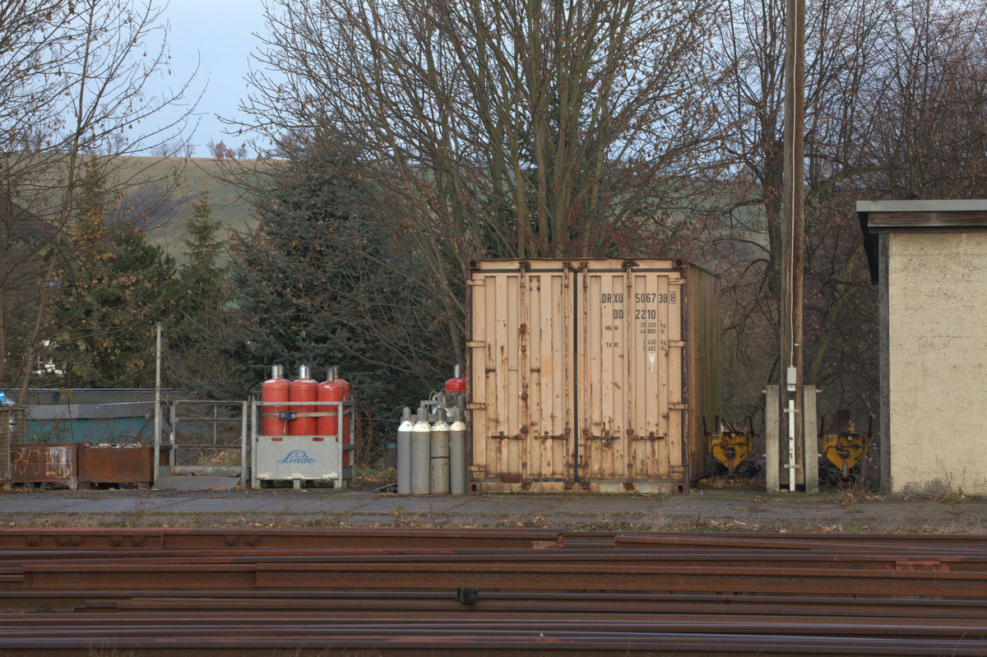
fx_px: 3590
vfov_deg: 10.5
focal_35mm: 131
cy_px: 328
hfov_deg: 15.7
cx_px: 494
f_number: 10
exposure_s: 1/160
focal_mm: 135
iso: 400
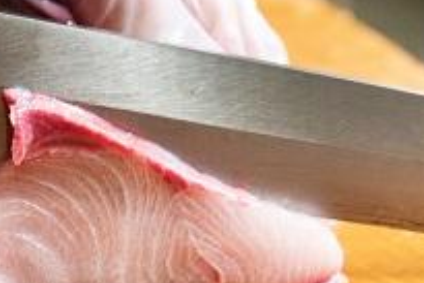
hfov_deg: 7.0
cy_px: 131
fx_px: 3441
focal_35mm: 292
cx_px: 43
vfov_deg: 4.7
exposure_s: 1/125
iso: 1600
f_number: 5
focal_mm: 120
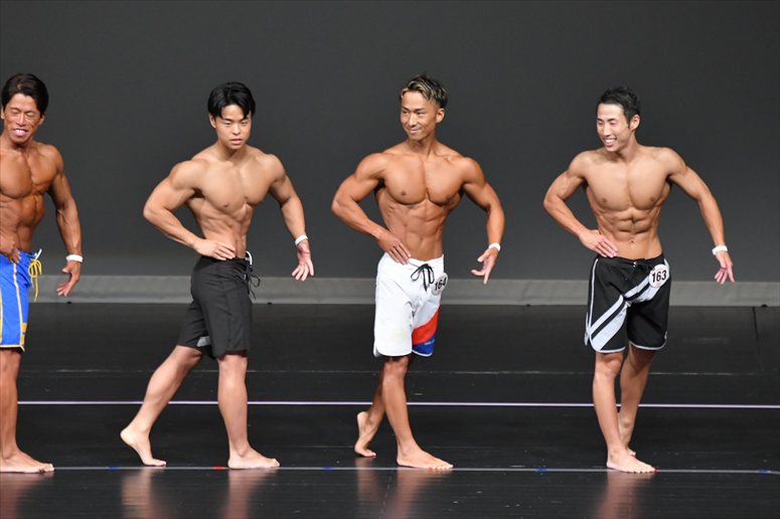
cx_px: 390
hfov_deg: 6.5
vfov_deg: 4.4
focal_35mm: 315
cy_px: 260
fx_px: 6822
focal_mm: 210
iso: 4000
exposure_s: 1/400
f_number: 5.6
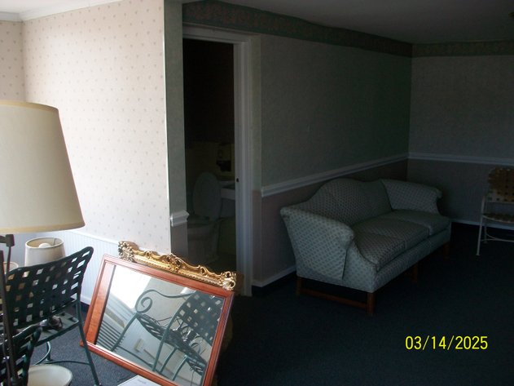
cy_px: 193
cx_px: 257
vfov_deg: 41.8
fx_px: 505
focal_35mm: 34
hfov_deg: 54.0
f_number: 2.8
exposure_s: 1/60
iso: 80
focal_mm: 5.7
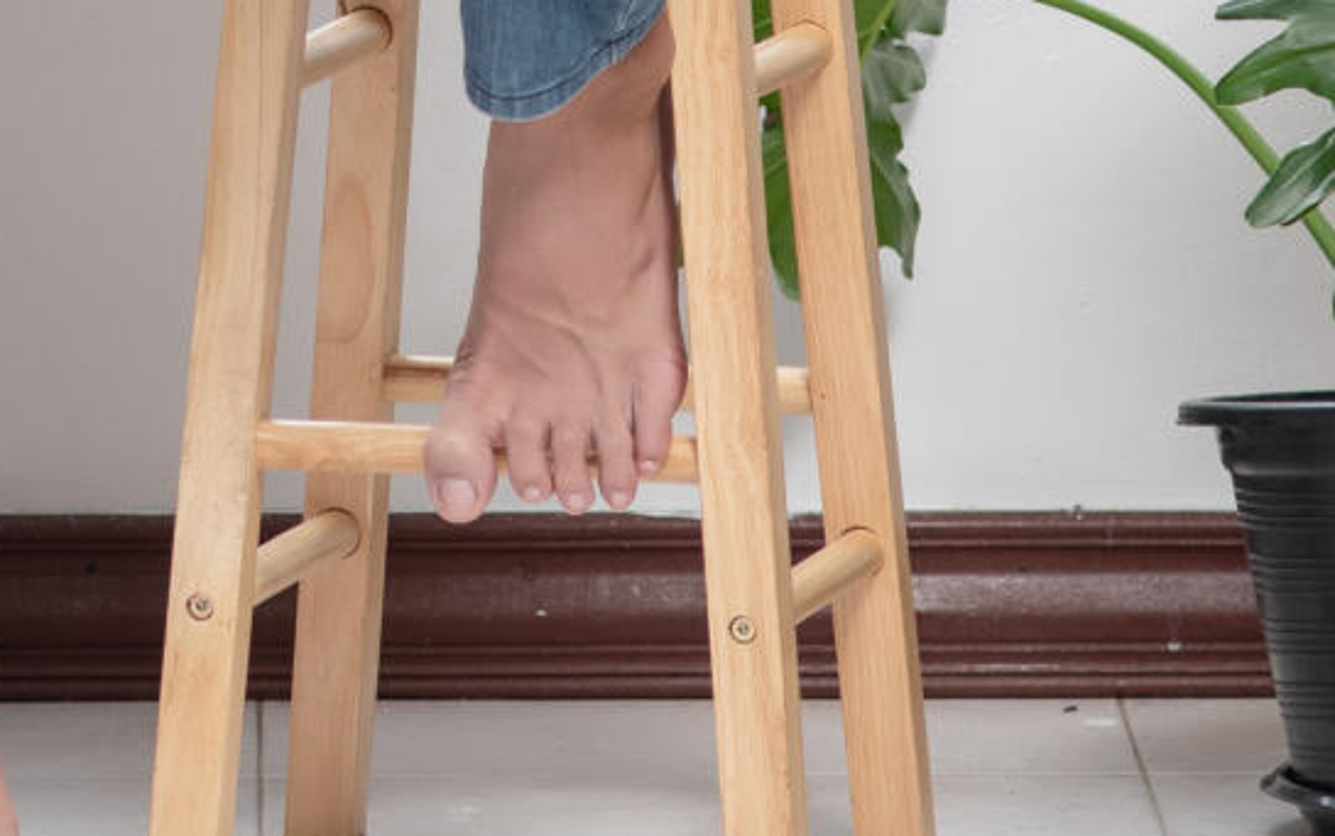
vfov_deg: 3.2
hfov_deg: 5.1
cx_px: -135
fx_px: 14812
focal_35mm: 407
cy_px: -720
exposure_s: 1/200
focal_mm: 85
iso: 200
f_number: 2.8
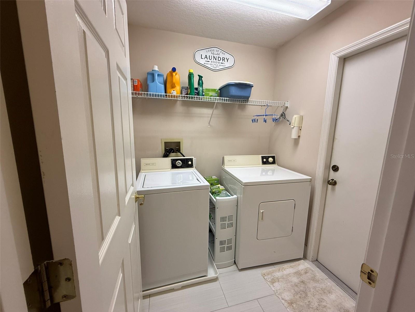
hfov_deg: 102.1
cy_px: 156
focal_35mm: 14
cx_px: 208
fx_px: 168
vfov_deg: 85.7
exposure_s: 1/120
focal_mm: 2.22
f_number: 2.2
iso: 200
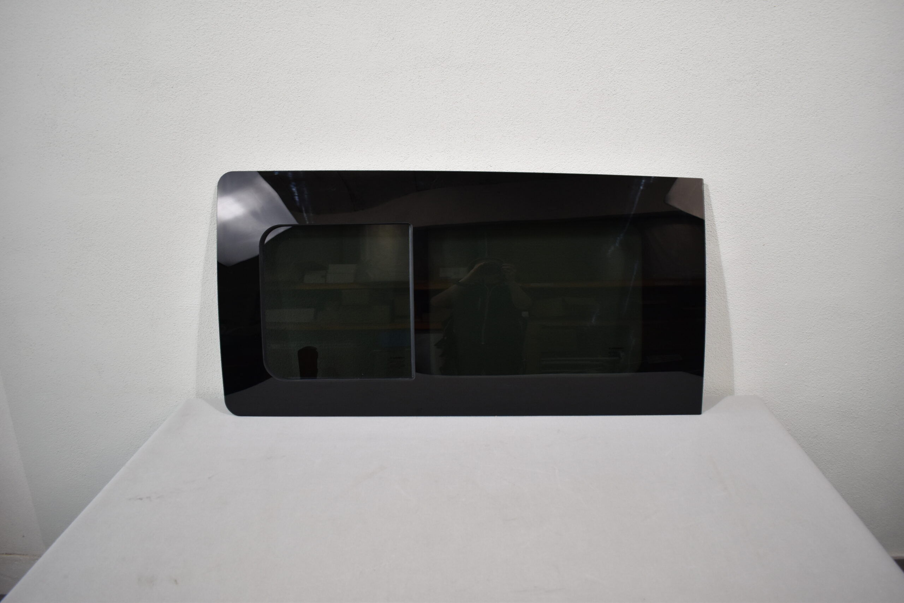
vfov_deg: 47.9
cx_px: 452
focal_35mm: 27
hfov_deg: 67.4
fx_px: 678
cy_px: 302
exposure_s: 1/250
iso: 720
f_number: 3.5
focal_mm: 18
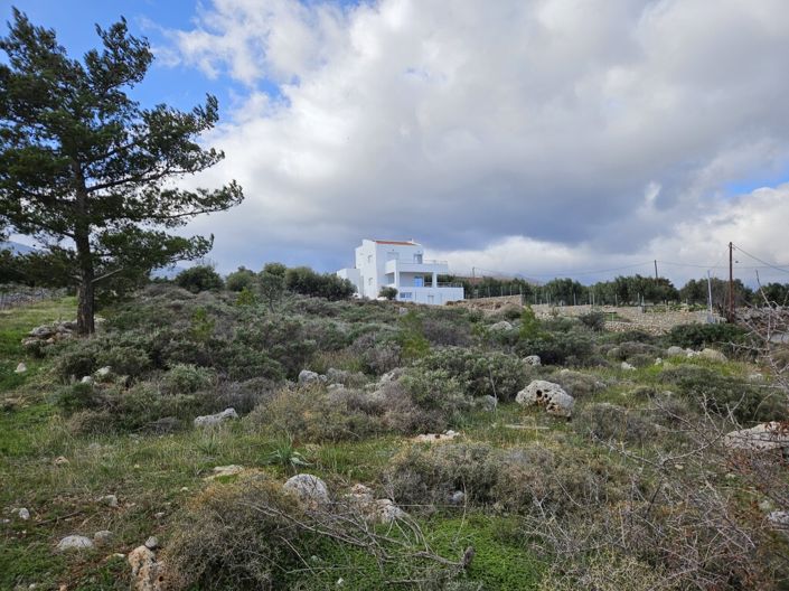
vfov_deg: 58.8
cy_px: 296
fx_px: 524
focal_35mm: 23
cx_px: 394
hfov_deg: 74.0
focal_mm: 5.4
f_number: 1.8
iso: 25
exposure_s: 1/1509
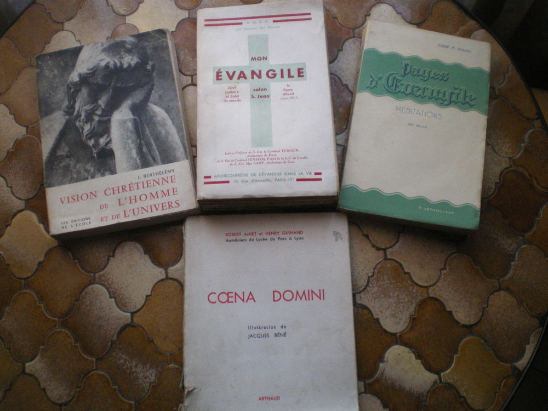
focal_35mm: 38
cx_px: 274
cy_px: 206
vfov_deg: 37.7
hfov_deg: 49.0
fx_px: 602
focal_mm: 6.3
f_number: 3.1
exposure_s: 1/40
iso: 400
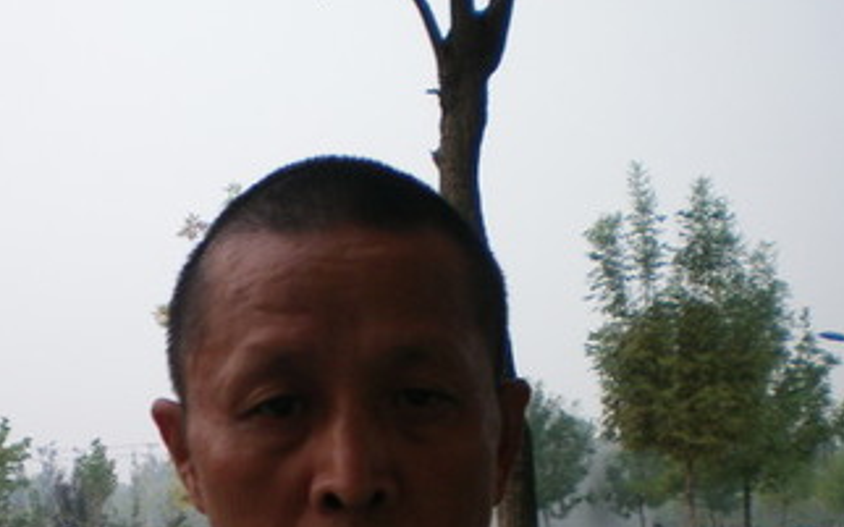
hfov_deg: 27.3
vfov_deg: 17.2
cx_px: 259
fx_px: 1725
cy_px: 454
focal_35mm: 75
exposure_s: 1/125
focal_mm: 6.3
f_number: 3.1
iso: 64
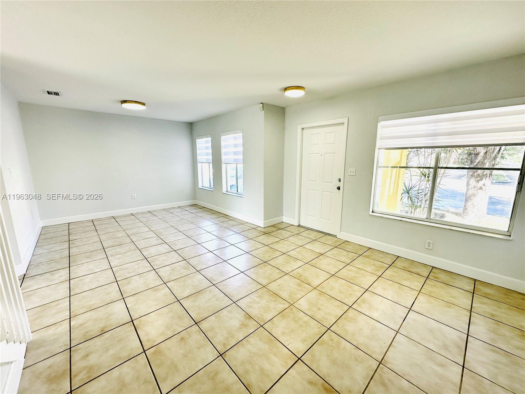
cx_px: 262
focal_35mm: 14
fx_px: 212
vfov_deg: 85.7
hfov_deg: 102.1
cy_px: 197
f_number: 2.2
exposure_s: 1/99
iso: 80
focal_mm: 2.22
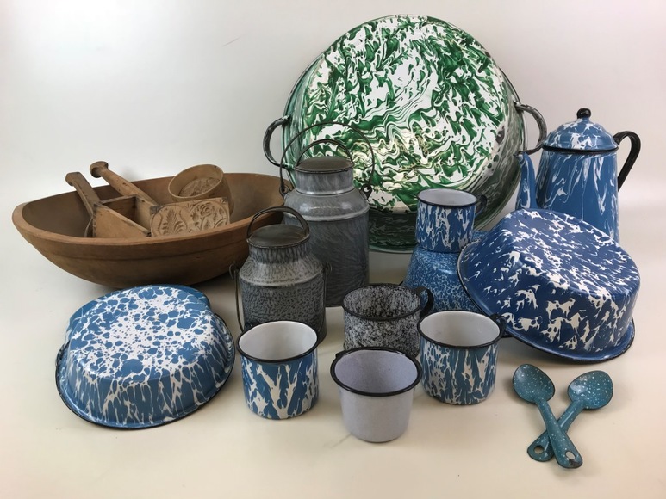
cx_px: 333
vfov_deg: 49.8
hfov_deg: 63.4
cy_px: 250
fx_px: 539
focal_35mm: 28
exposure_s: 1/60
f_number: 1.8
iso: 25
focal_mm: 3.99
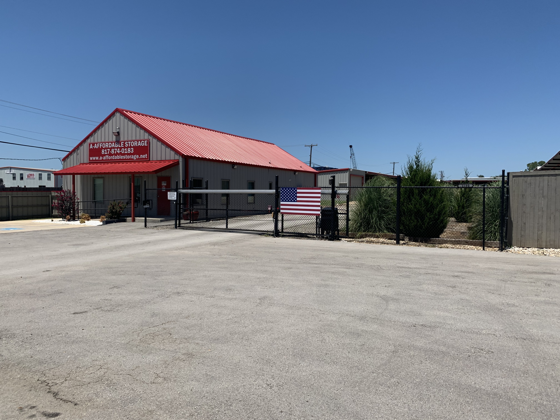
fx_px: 421
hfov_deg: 67.3
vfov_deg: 53.1
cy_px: 210
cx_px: 280
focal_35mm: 26
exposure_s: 1/3521
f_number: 1.8
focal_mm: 4.25
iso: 25
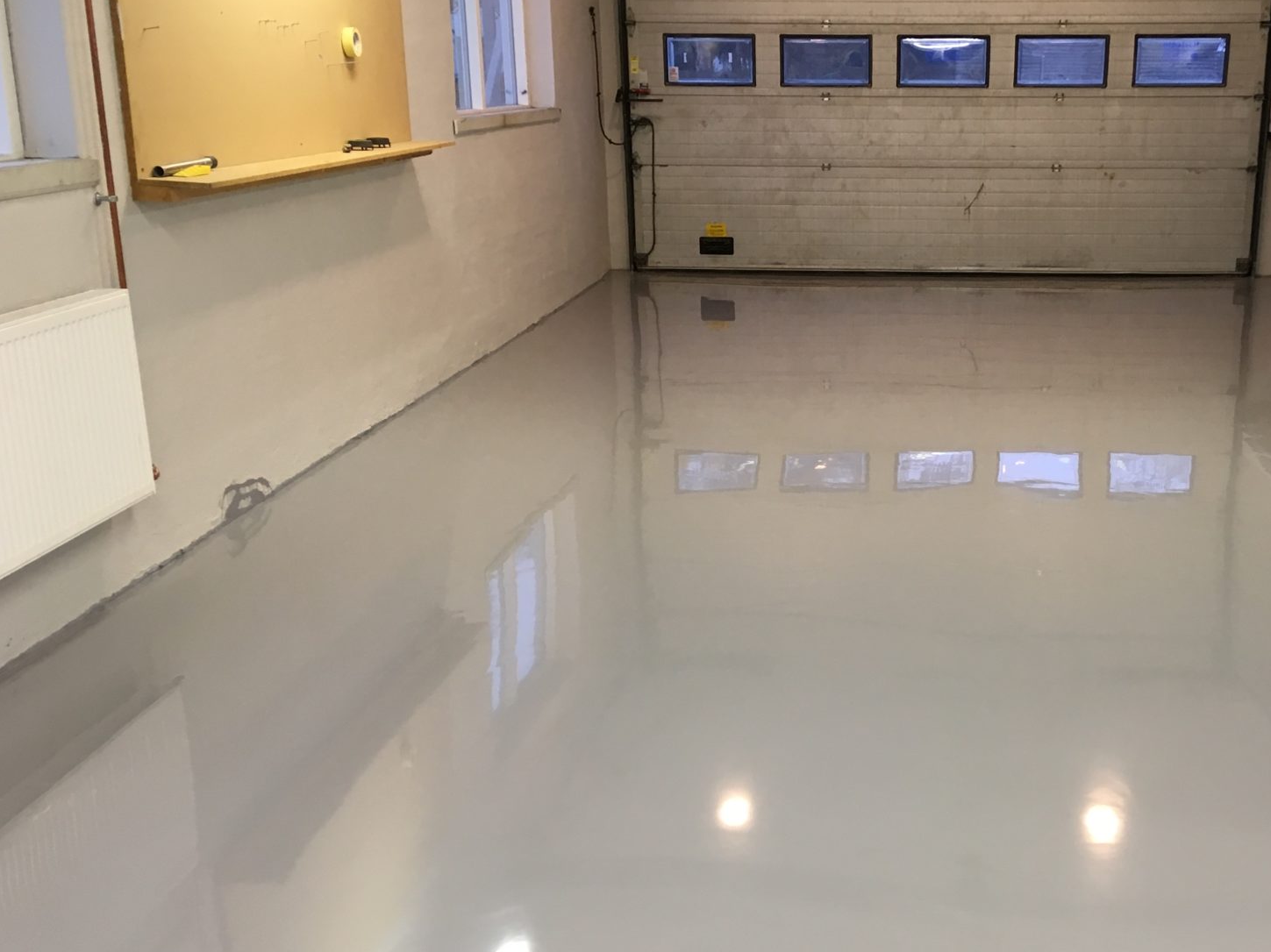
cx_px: 855
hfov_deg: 45.1
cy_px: 496
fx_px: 1505
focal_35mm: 41
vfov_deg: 35.1
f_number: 2.2
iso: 80
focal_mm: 4.15
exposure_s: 1/33
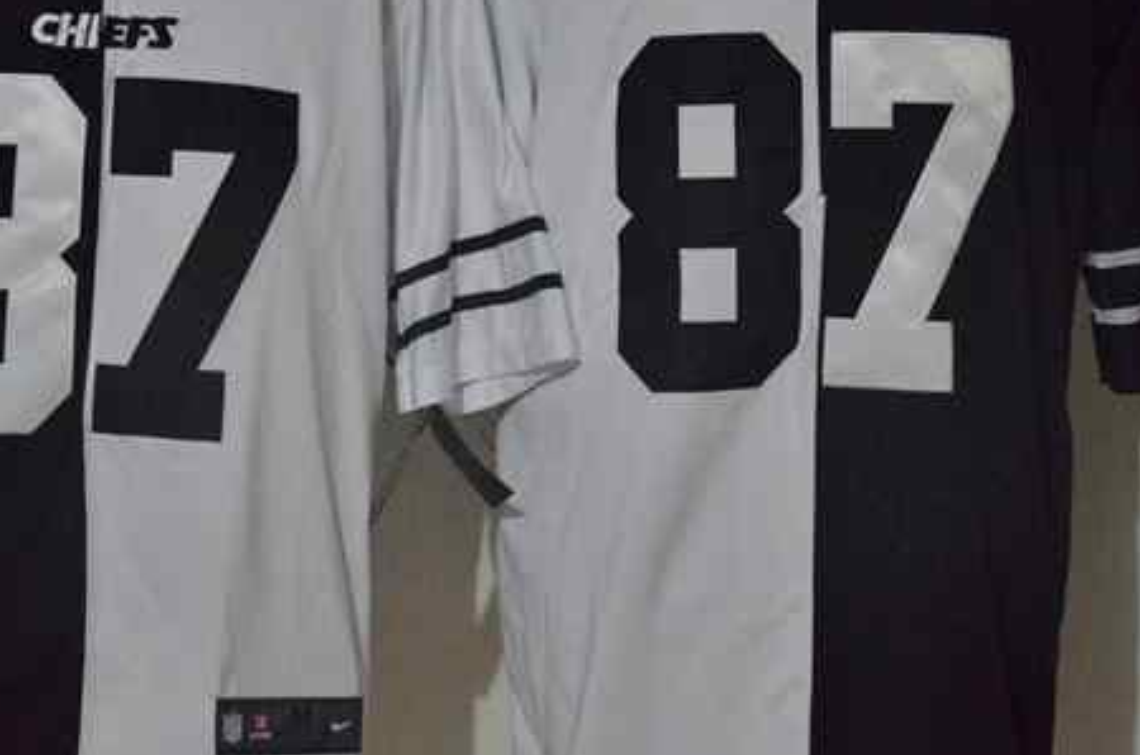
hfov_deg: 16.0
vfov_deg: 10.6
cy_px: 210
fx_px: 4045
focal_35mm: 128
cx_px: 403
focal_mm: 48
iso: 4000
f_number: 4.5
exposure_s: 1/60
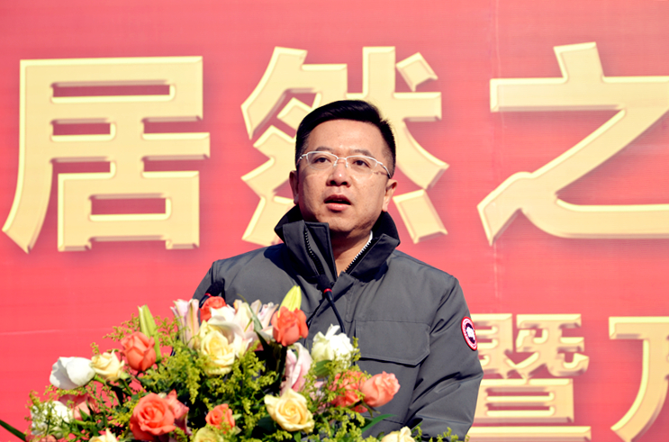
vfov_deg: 8.7
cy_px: 221
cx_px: 334
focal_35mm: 158
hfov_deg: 13.1
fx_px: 2919
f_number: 9
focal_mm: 105
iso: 100
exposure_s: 1/250
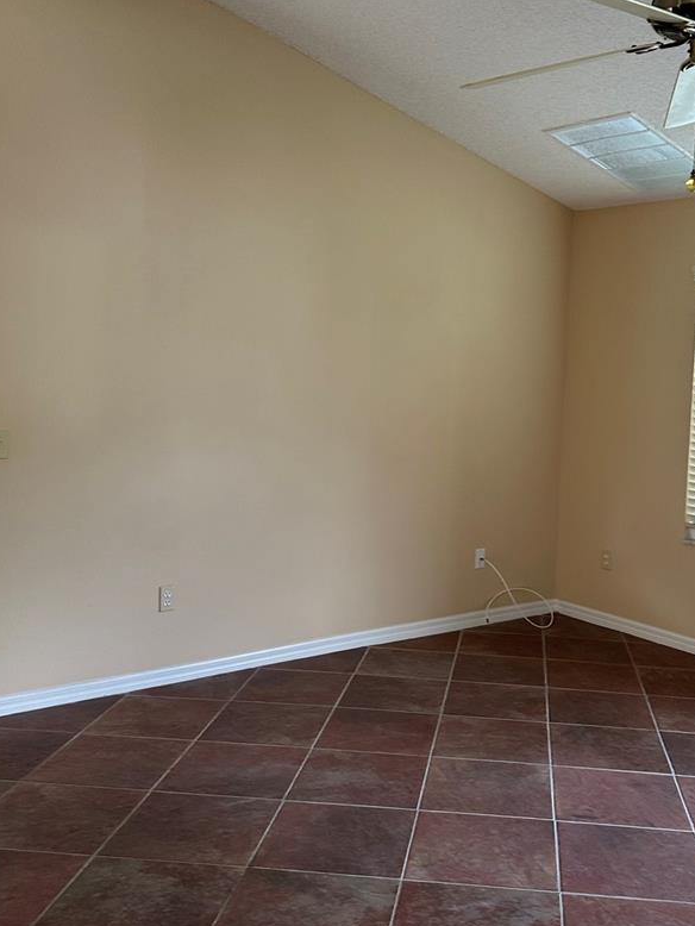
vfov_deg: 50.1
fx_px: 990
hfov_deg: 38.4
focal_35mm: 37
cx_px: 449
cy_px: 426
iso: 250
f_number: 1.78
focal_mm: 6.86
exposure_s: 1/61
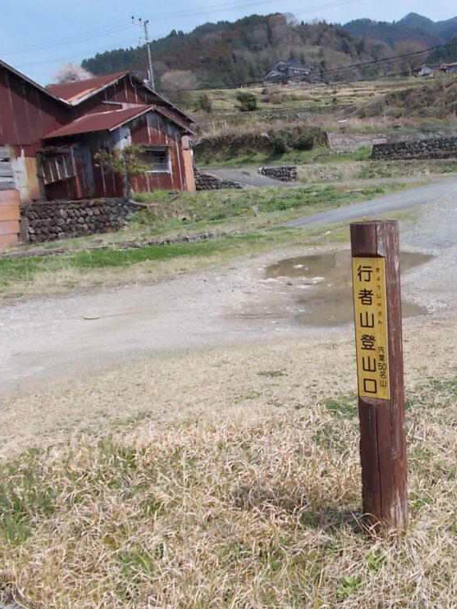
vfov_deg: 52.6
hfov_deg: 39.2
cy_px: 307
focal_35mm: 35
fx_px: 616
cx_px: 363
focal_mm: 4.6
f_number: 8
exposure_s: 1/125
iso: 80
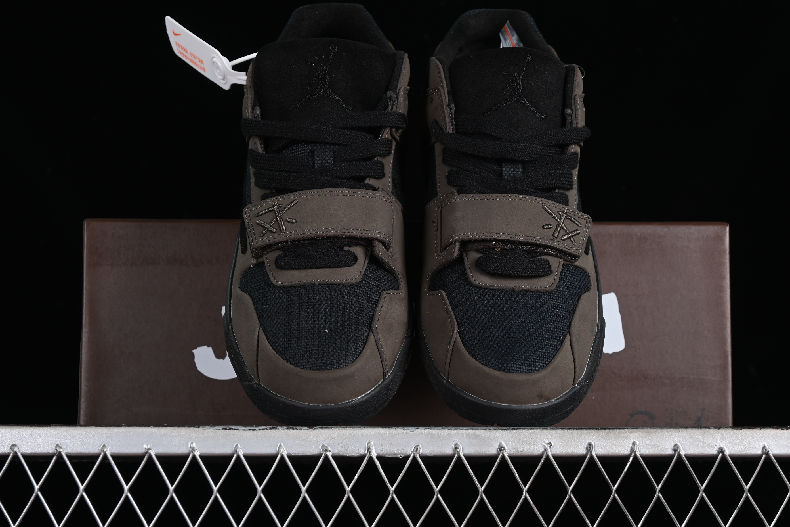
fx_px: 1646
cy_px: 264
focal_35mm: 75
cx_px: 395
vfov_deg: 18.2
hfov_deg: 27.0
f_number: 6.3
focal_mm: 50
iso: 160
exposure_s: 1/50
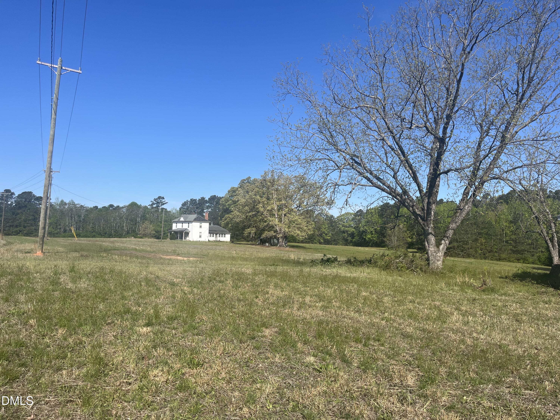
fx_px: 421
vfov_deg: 53.1
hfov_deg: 67.3
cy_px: 210
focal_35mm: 26
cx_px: 280
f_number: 1.6
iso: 50
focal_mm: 5.1
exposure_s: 1/3623
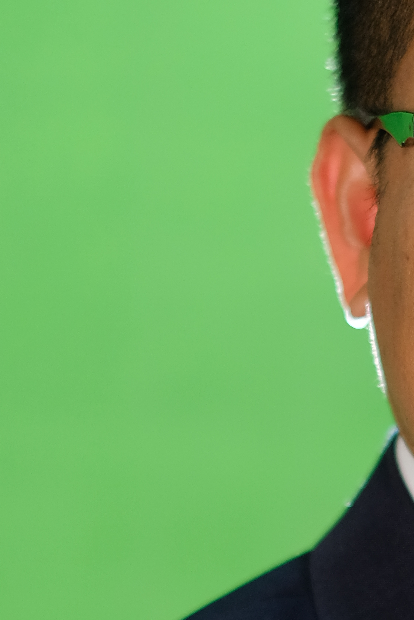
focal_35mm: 189
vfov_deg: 10.8
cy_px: 636
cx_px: 561
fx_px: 3260
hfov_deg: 7.2
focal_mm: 35
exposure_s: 1/125
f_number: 1.4
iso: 320
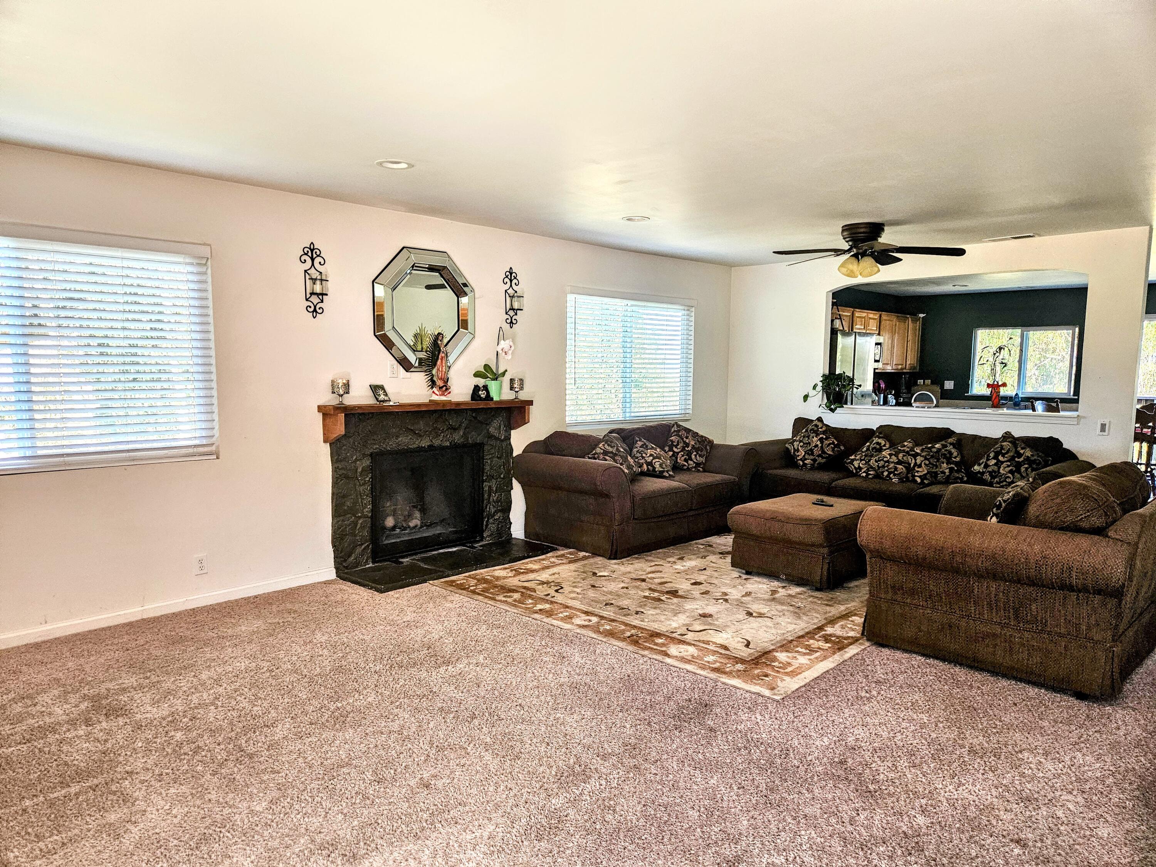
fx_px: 768
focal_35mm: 23
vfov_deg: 58.9
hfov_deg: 73.9
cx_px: 578
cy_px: 434
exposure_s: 1/170
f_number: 1.8
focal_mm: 5.4
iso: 250
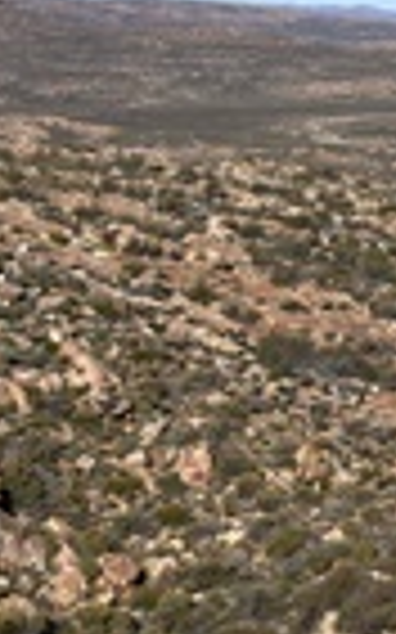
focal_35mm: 78
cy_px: 18
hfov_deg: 13.4
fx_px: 1348
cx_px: 878
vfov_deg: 25.3
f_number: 1.5
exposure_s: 1/6579
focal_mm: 5.7
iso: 50
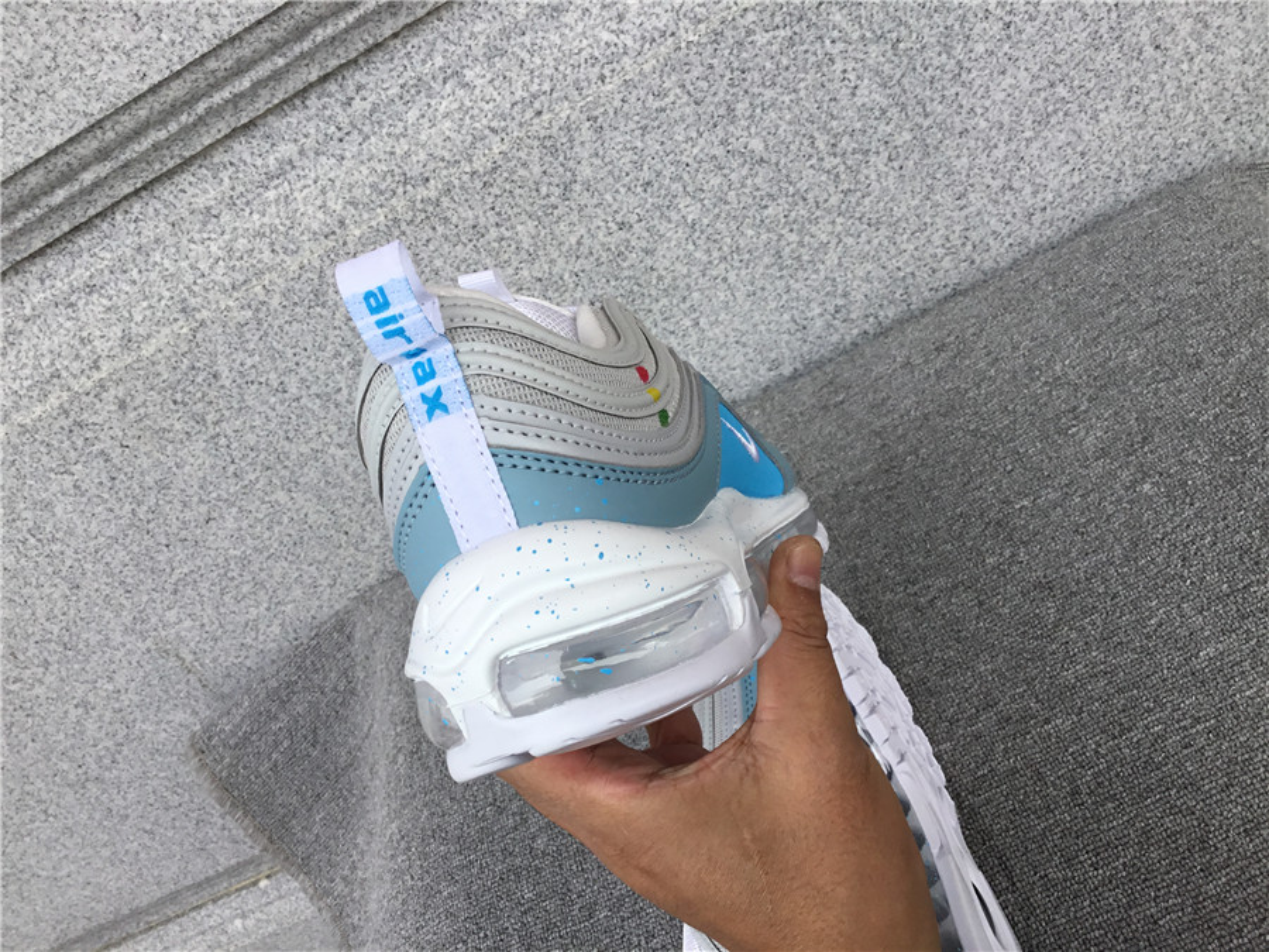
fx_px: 1136
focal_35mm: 31
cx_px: 634
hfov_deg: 58.4
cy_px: 476
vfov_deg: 45.4
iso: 25
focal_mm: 3.3
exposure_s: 1/359
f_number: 2.4
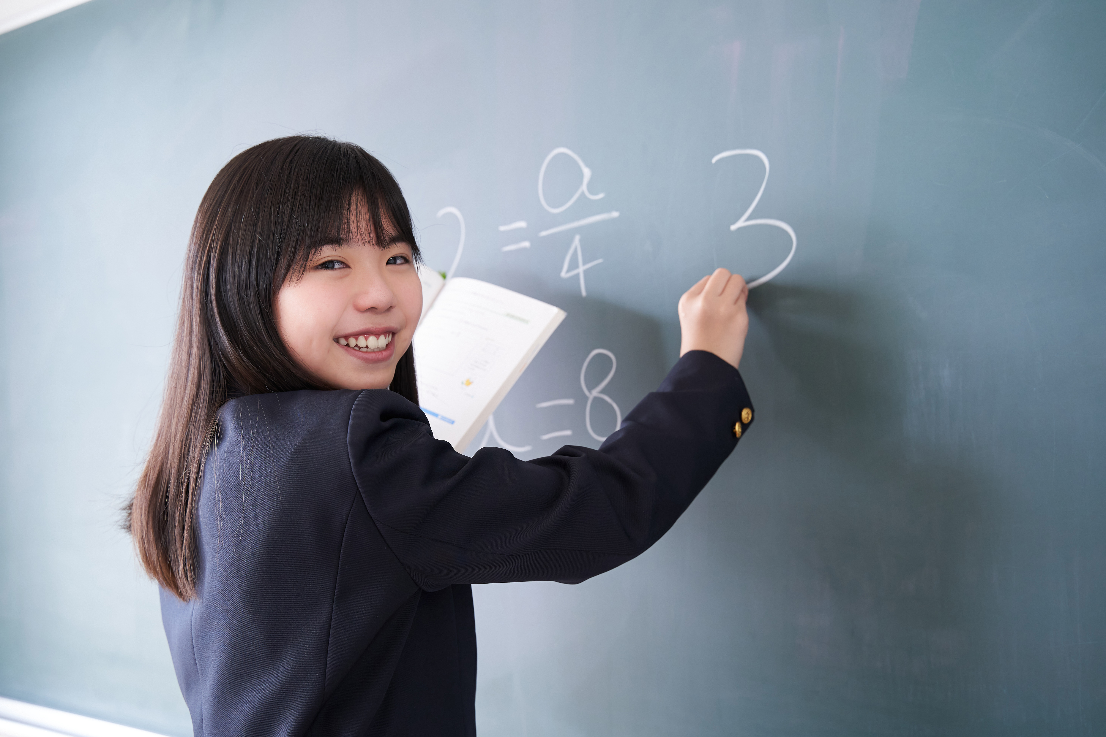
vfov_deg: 30.5
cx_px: 553
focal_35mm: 44
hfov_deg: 44.5
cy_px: 368
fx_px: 1352
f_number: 4
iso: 640
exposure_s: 1/100
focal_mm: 44
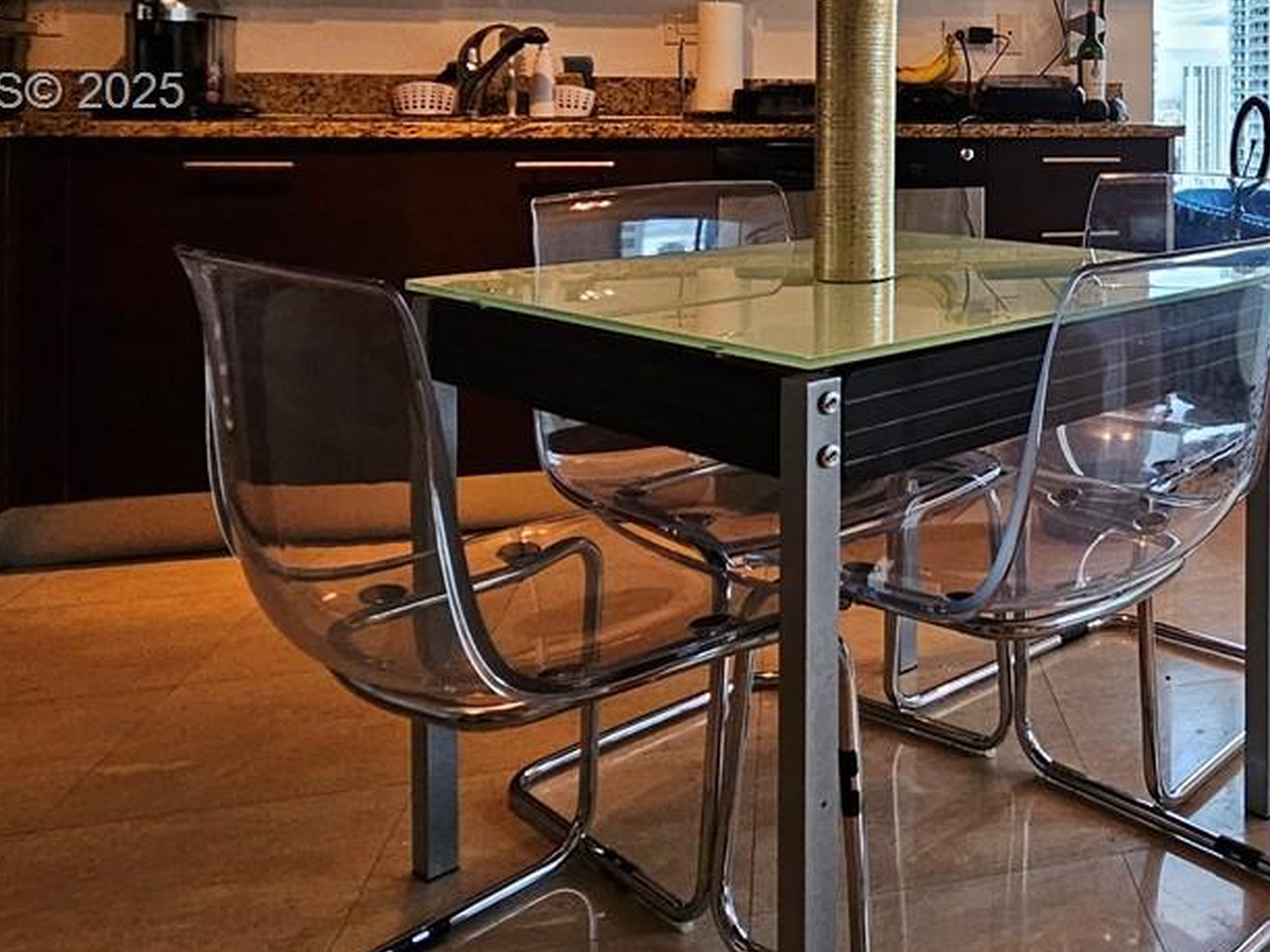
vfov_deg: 38.9
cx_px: 1199
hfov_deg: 47.1
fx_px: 1247
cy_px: 95
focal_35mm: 34
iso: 320
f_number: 2.2
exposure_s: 1/40
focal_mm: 2.2
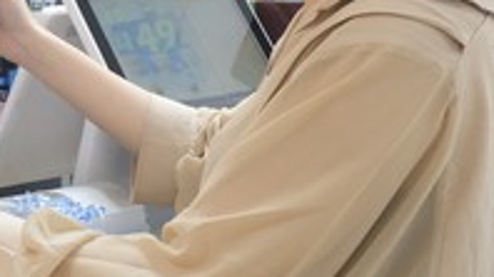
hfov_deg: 20.7
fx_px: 1204
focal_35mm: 92
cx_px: -180
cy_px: -57
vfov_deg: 12.8
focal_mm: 19.4
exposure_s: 1/40
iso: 3200
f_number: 7.1
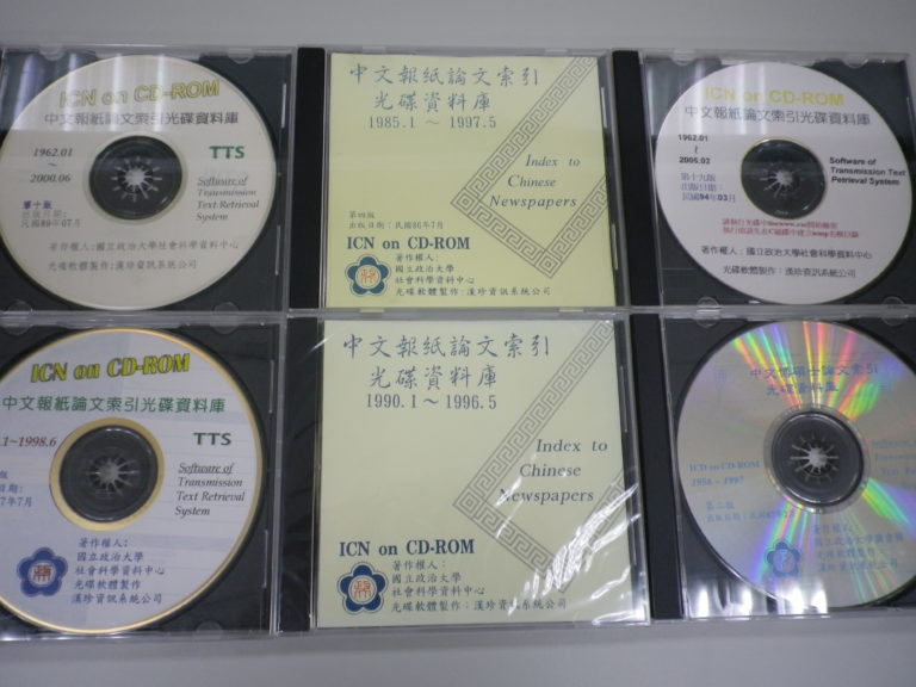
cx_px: 458
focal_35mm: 28
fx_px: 741
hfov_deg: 63.4
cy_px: 344
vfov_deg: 49.7
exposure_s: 1/50
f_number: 3.5
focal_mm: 5.05
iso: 125
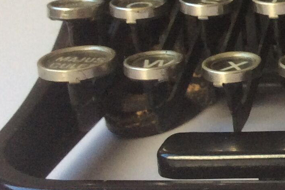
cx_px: 474
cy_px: 7
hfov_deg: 15.1
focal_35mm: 122
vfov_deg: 11.2
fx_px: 966
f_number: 2.4
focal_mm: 3.3
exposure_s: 1/50
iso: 40
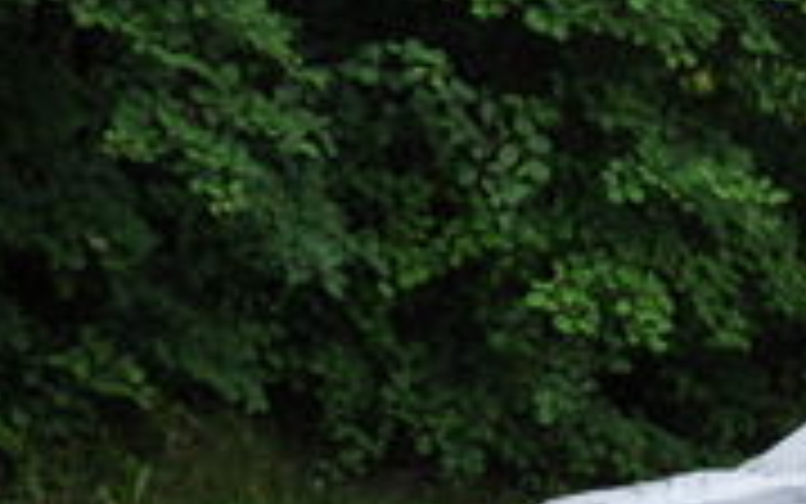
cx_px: 1351
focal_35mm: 120
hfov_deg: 15.5
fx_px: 2637
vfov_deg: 10.6
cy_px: 686
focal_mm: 22
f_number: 4
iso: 450
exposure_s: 1/1000
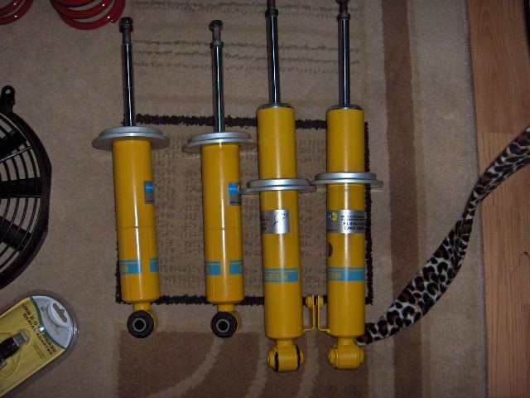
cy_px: 199
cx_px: 265
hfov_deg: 47.9
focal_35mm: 39
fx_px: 597
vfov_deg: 36.8
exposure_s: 1/60
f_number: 2.8
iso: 100
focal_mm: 8
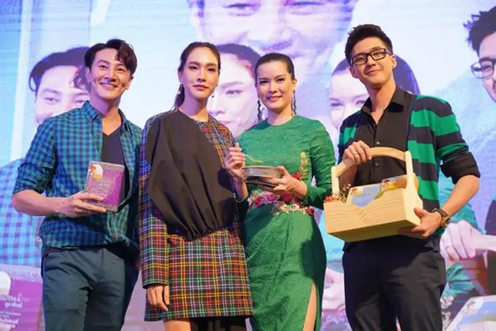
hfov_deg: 29.7
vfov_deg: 20.0
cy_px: 166
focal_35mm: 68
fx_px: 937
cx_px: 248
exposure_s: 1/200
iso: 1600
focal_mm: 68
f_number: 4
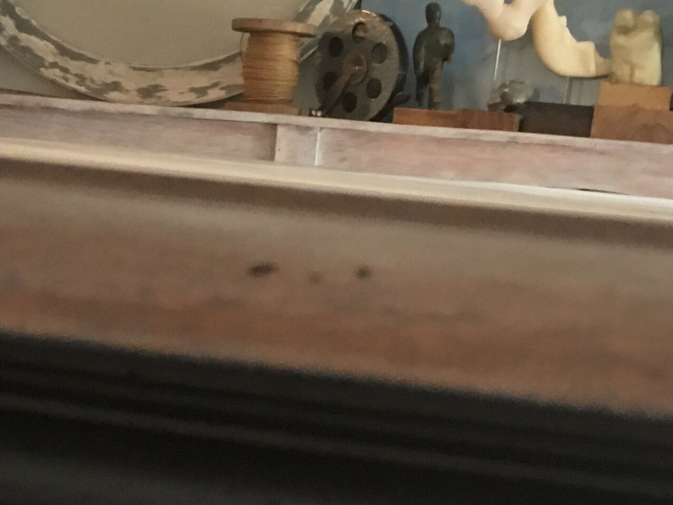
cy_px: 666
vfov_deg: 15.3
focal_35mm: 92
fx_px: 1788
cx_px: 207
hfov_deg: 21.2
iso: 160
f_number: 2.2
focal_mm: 4.15
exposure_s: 1/33
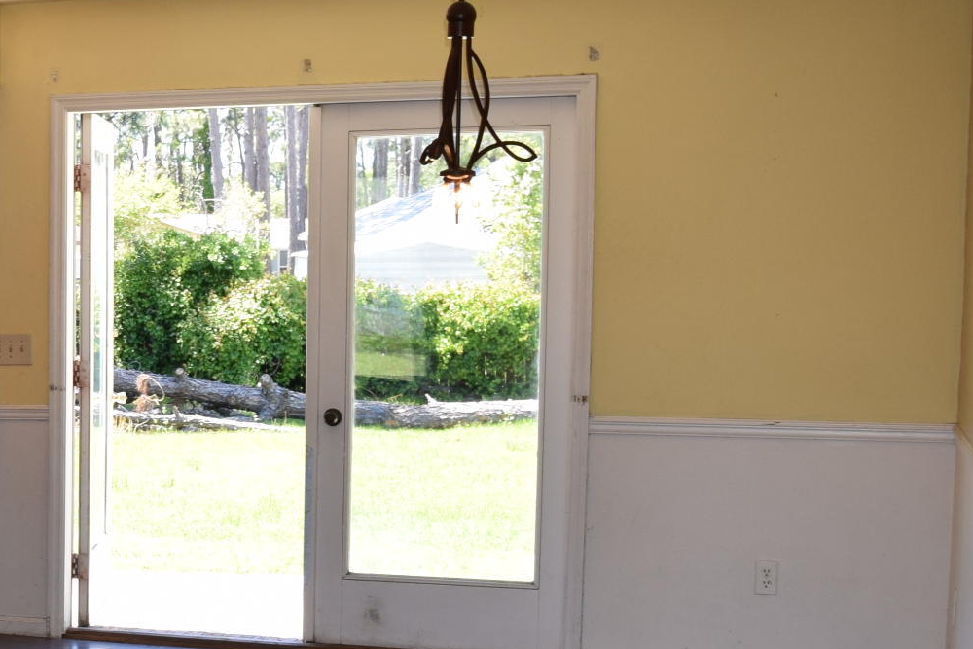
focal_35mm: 81
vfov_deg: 16.7
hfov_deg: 21.4
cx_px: -444
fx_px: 2189
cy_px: 512
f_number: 5.6
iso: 280
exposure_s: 1/125
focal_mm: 18
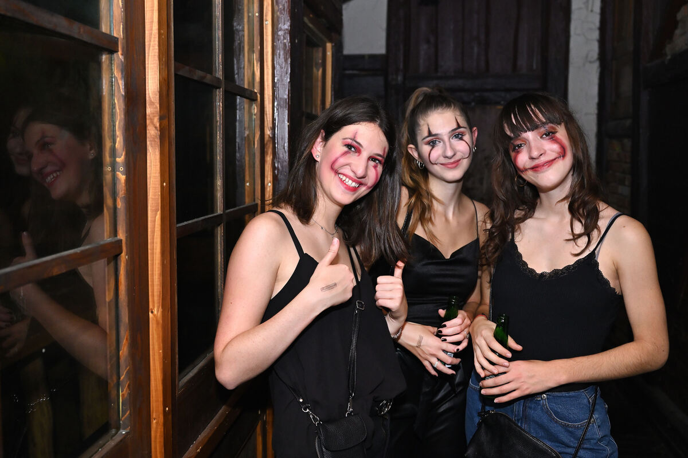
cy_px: 229
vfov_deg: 40.5
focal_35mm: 32
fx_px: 621
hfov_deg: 58.0
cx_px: 344
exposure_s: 1/160
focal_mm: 32.5
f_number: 4
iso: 2000
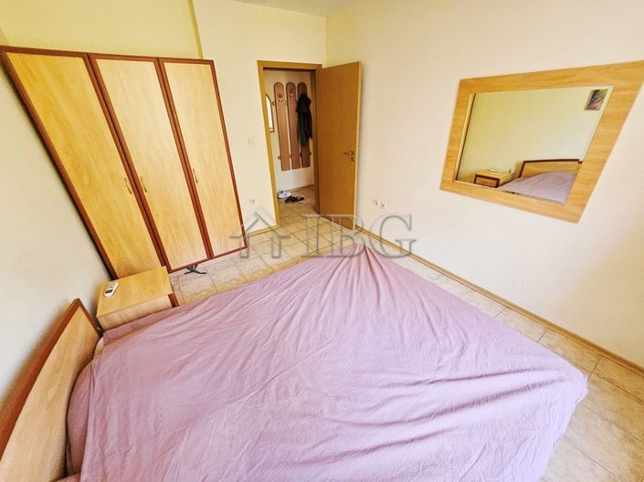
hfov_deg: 106.2
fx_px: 242
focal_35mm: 13
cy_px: 241
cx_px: 322
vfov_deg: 89.9
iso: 400
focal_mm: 1.7
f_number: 2.2
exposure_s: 1/50
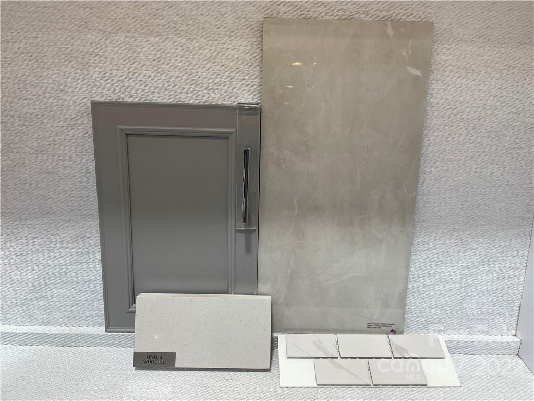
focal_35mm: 26
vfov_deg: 53.1
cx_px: 267
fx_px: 401
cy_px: 200
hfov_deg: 67.3
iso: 32
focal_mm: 4.2
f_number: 1.6
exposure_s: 1/177
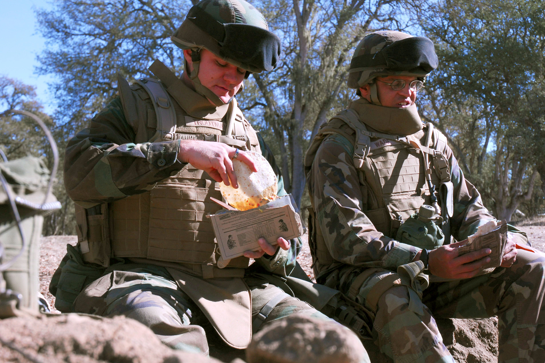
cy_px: 179
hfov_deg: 34.5
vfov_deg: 23.4
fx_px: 878
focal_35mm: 58
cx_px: 272
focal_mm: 38
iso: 250
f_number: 8
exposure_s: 1/400
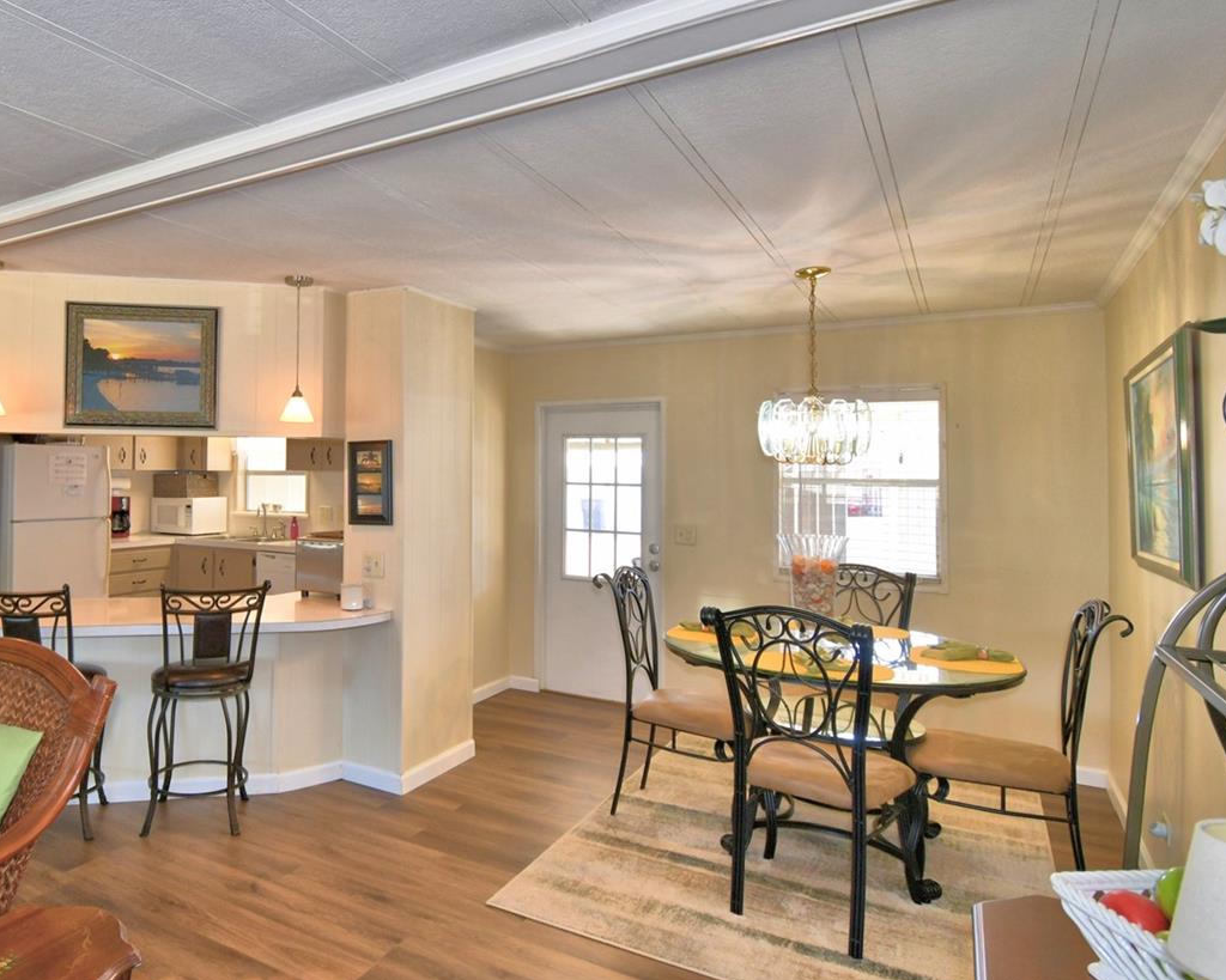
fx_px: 798
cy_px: 446
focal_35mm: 22
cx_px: 400
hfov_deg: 72.6
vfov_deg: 63.0
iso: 200
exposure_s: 1/40
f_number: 4.5
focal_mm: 10
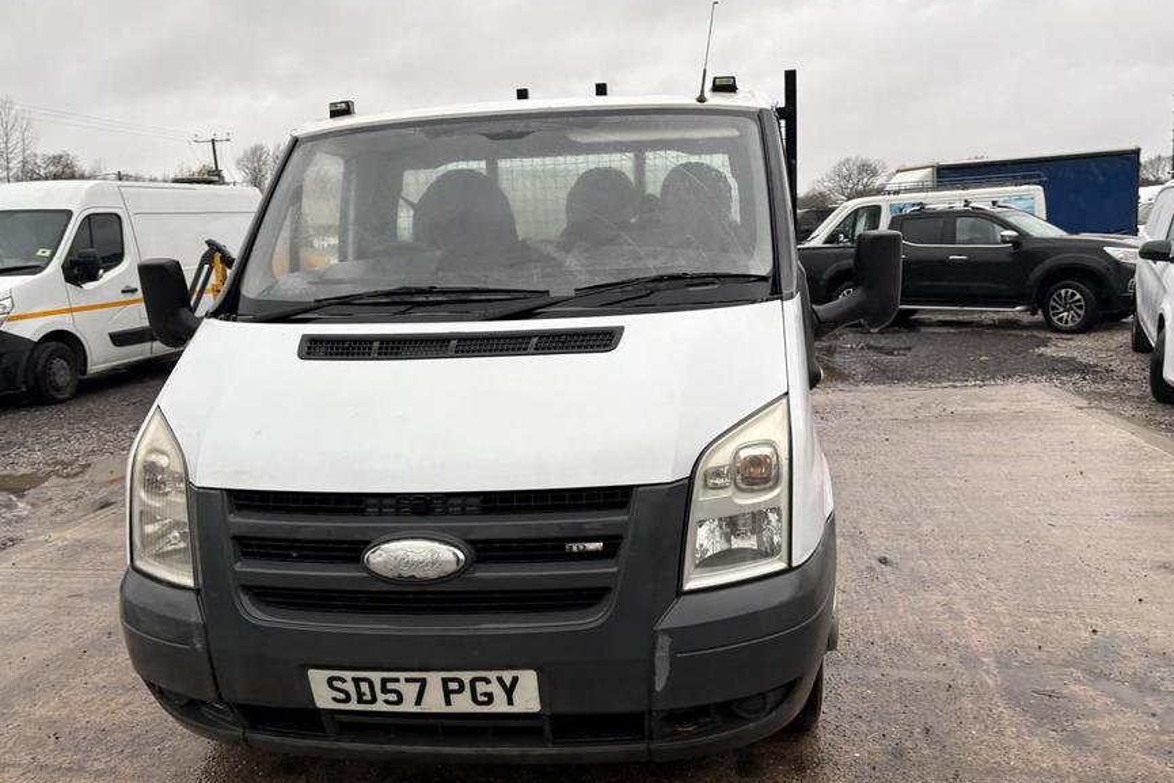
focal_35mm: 28
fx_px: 913
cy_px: 396
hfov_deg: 65.5
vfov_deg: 46.4
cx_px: 586
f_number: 1.6
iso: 50
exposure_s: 1/122
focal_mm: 5.96
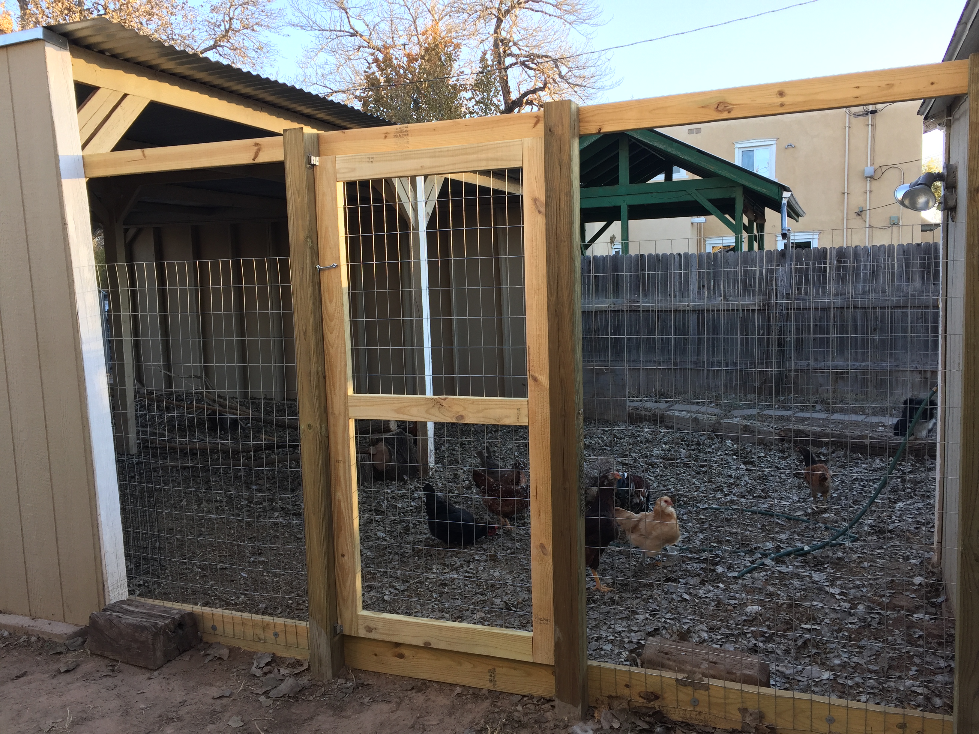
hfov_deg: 61.7
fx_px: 820
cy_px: 367
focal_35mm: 29
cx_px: 490
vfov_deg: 48.2
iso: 40
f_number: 2.2
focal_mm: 4.15
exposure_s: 1/120
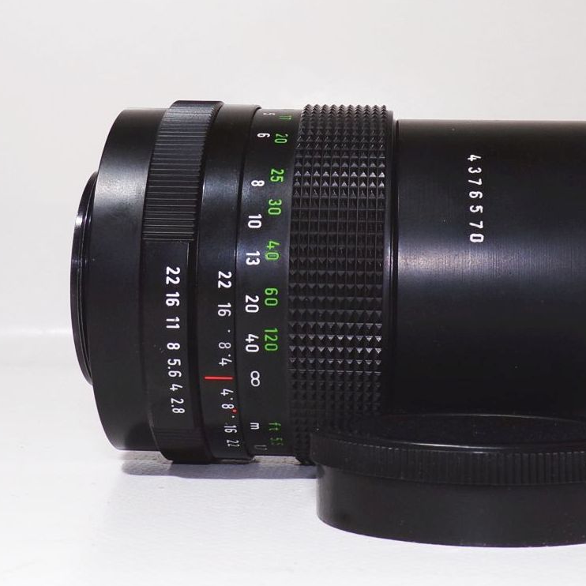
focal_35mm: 34
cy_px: 299
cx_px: 381
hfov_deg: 47.8
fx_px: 651
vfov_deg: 48.4
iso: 80
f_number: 4.6
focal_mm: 5
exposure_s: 1/56
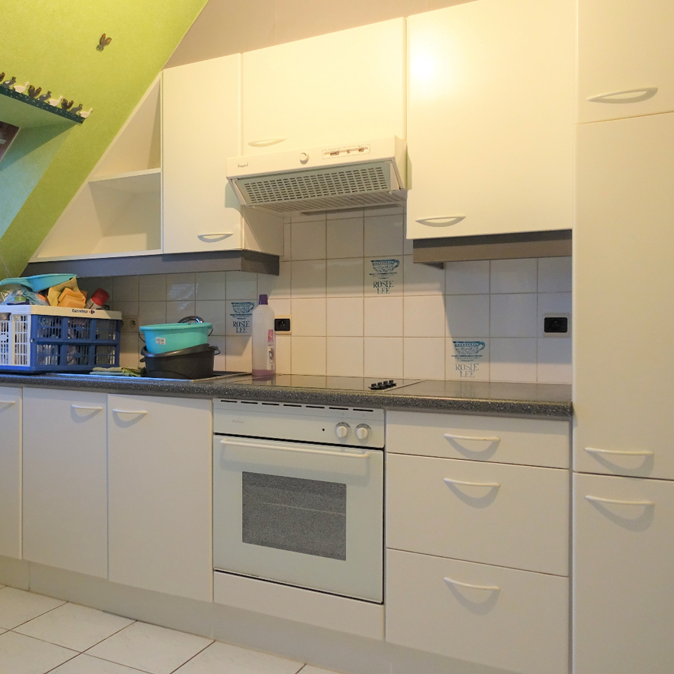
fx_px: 683
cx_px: 209
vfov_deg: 52.5
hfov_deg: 51.3
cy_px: 333
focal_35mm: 31
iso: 500
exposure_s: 1/30
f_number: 1.8
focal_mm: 8.8
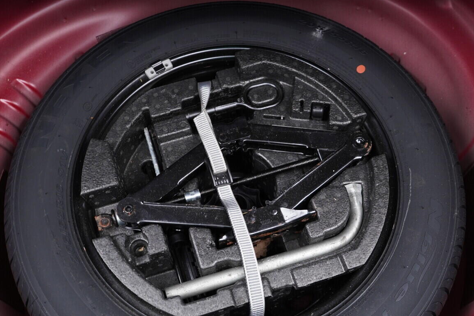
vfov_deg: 29.8
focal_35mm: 45
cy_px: 182
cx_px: 250
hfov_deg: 43.6
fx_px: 592
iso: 400
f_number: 2.8
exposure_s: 1/40
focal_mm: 24
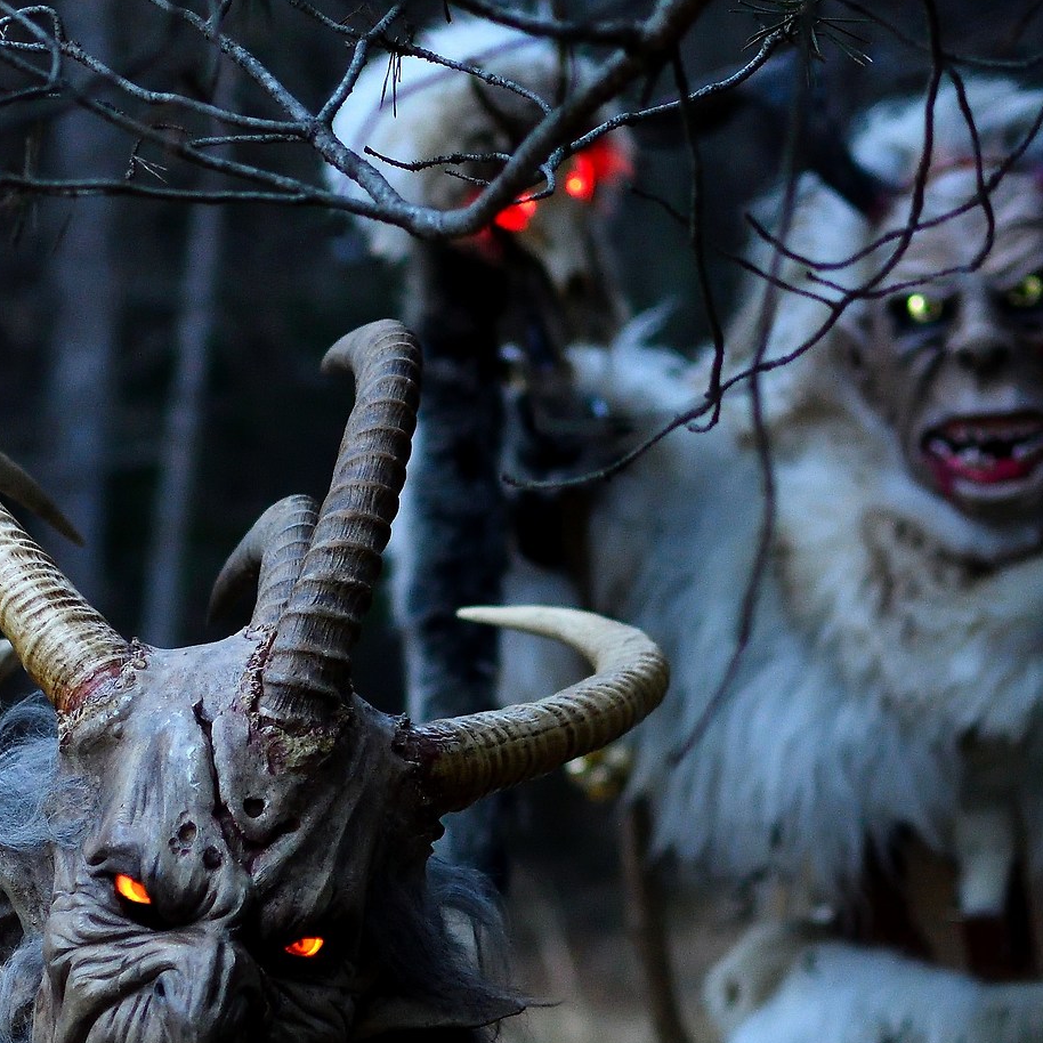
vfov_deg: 14.9
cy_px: 690
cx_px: 114
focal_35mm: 117
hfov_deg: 14.7
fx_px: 3992
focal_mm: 35
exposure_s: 1/400
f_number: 1.8
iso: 2000
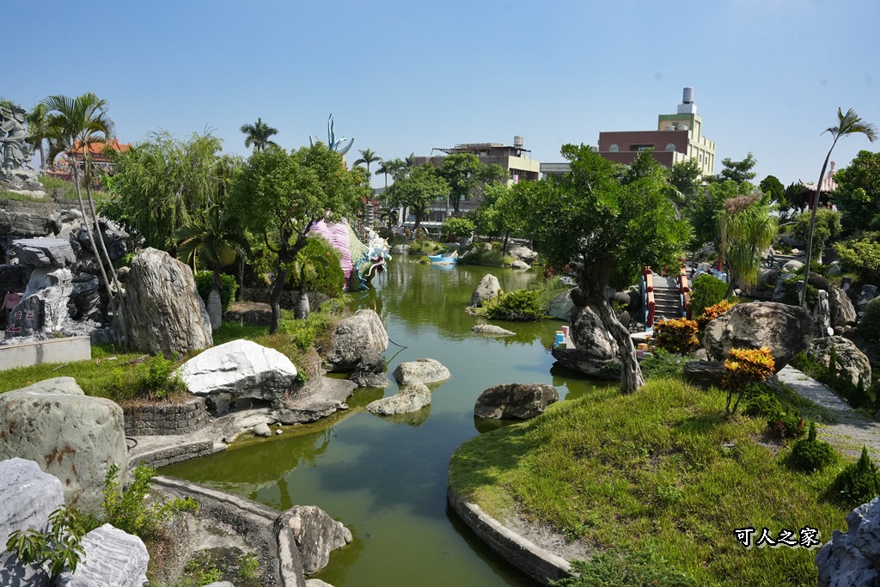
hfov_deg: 70.6
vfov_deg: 50.6
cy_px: 294
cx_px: 440
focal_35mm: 25
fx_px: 621
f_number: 10
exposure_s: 1/3200
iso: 1600
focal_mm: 25.4
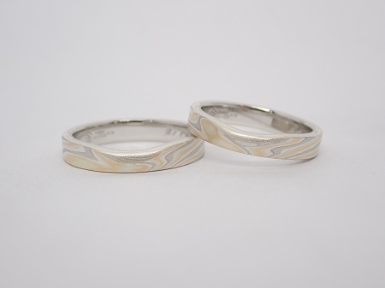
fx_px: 856
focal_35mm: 77
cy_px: 144
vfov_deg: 19.1
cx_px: 192
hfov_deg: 25.3
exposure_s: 1/125
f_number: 4.1
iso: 200
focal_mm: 13.65
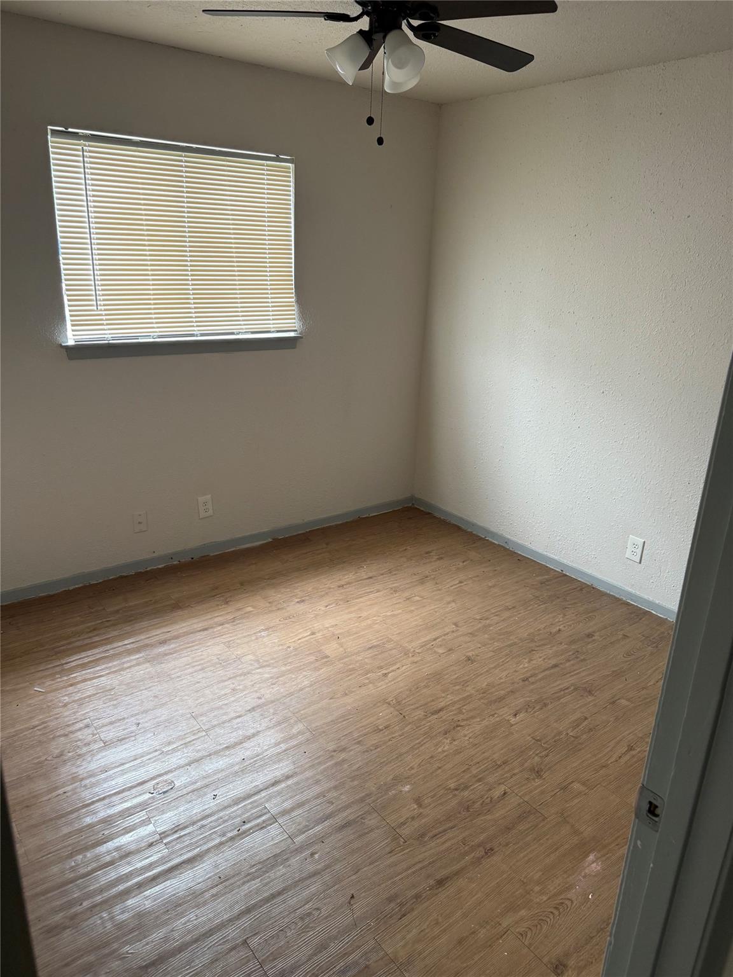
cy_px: 488
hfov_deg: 56.8
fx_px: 678
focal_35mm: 24
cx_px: 366
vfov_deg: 71.6
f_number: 1.78
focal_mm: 6.76
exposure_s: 1/115
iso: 200
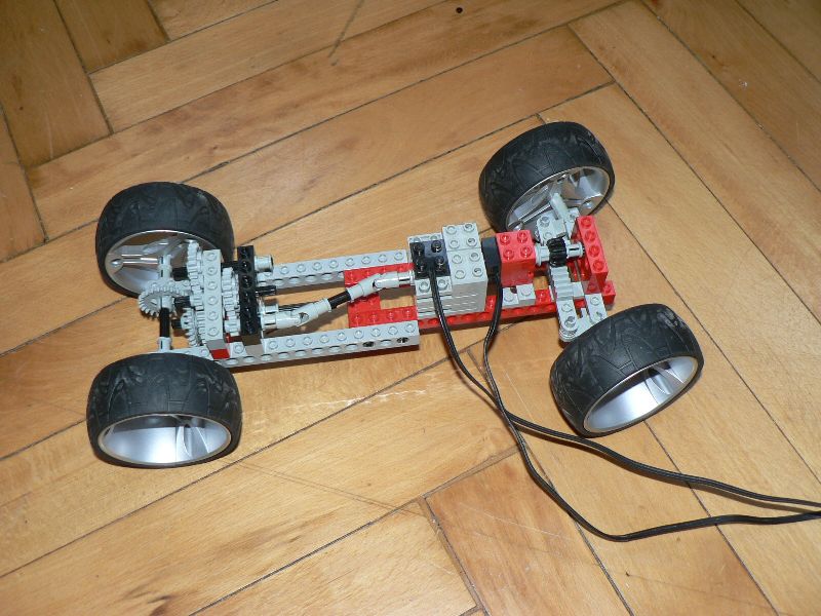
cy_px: 308
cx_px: 410
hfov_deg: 51.4
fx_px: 854
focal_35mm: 36
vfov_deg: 39.7
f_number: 2.8
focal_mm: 6
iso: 100
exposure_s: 1/60
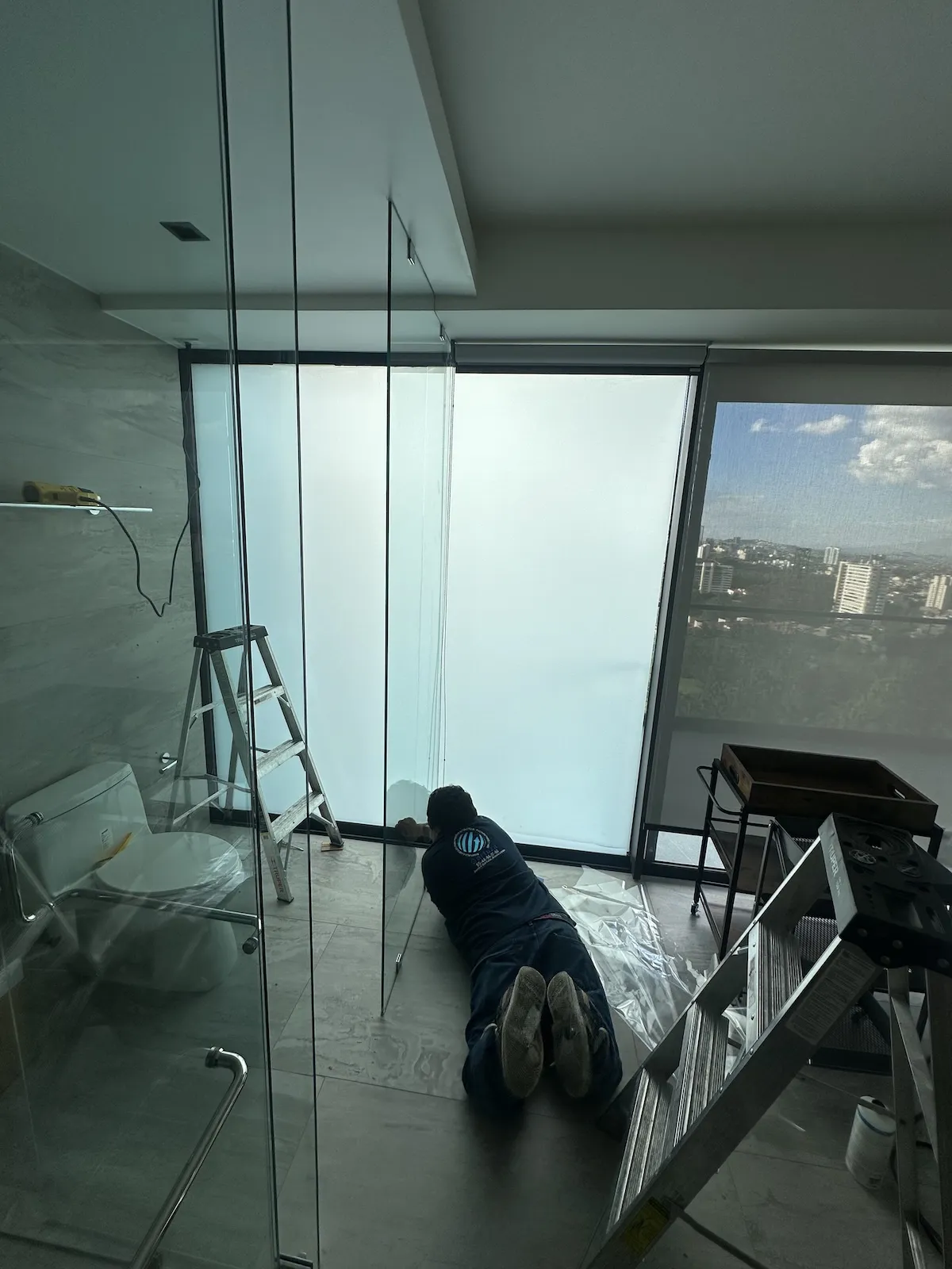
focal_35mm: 14
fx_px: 513
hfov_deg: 85.7
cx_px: 476
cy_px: 634
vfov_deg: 102.1
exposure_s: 1/513
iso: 40
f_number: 2.2
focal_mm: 2.22
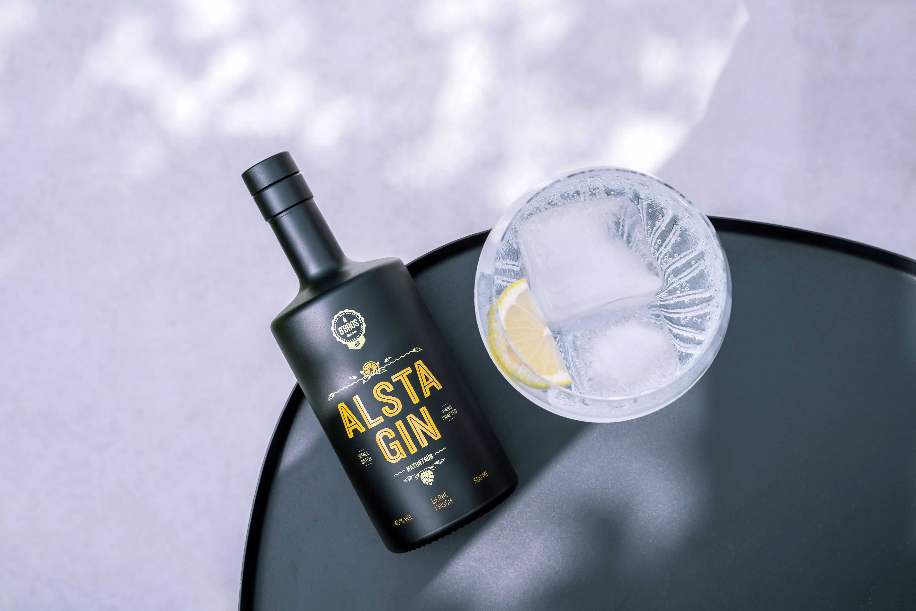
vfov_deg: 23.4
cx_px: 458
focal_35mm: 58
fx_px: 1476
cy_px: 306
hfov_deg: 34.5
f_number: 8
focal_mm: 58
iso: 160
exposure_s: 1/125
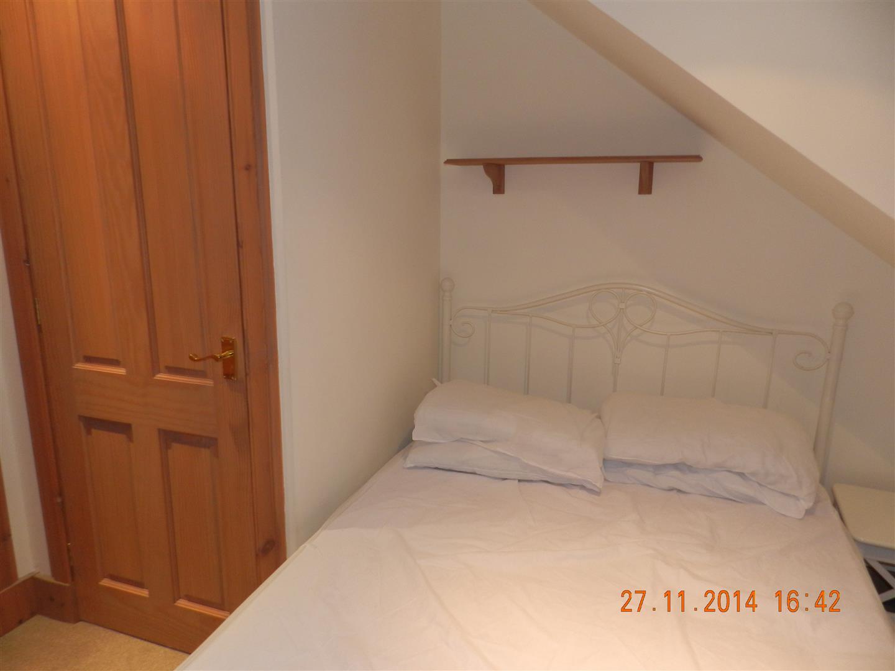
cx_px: 448
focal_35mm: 23
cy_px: 336
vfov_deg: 58.9
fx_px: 595
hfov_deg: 73.9
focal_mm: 4
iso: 200
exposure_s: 1/30
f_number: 3.4
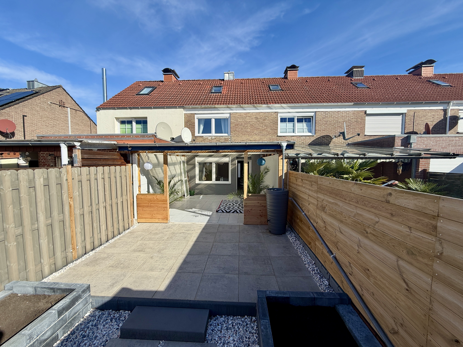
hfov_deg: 102.1
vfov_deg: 85.7
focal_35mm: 14
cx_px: 232
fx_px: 187
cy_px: 174
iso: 25
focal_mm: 2.22
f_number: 2.2
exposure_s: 1/770
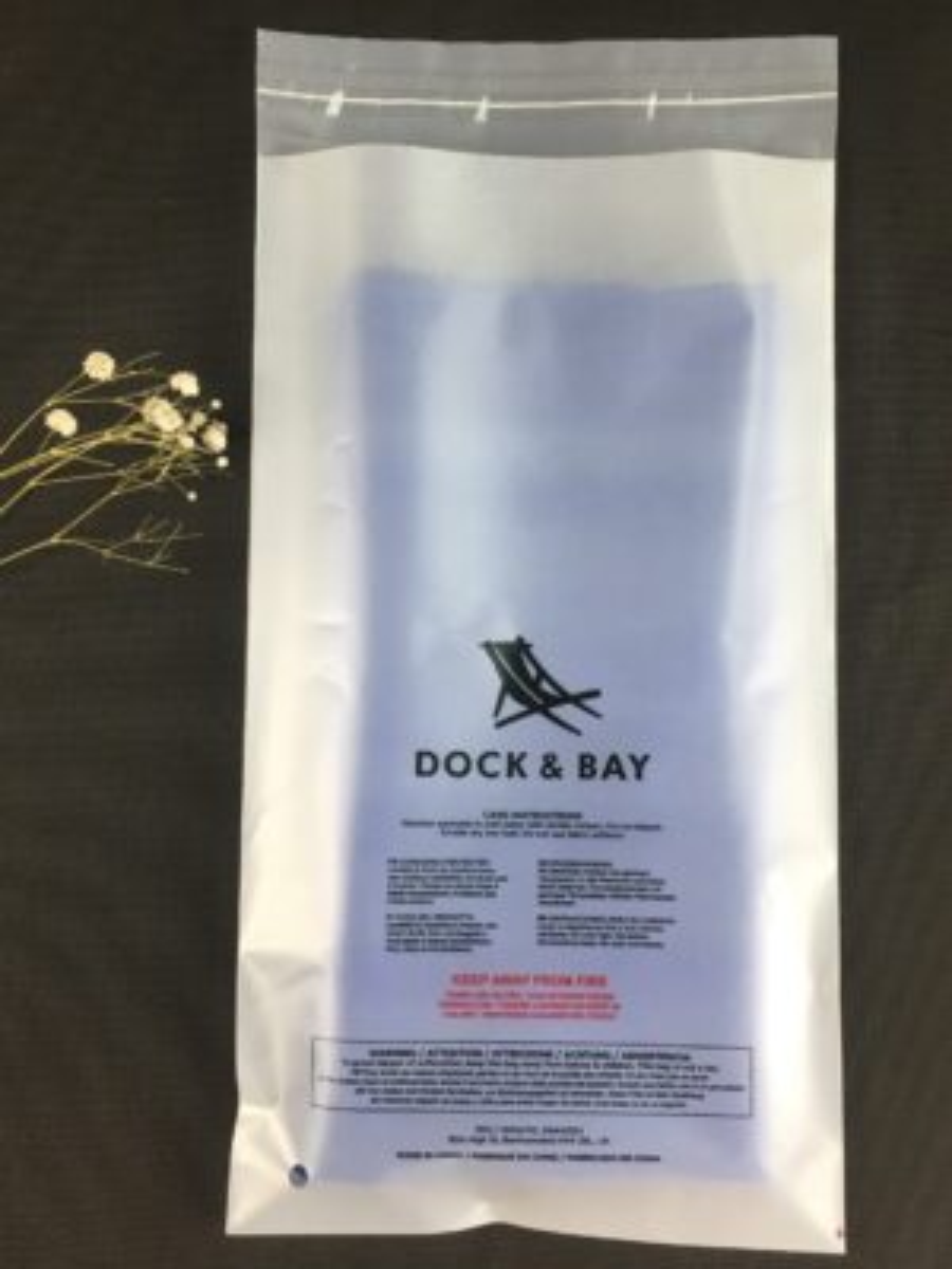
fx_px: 1430
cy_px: 634
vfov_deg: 47.9
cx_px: 476
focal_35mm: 39
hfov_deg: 36.8
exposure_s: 1/33
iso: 50
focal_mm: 4.15
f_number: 2.2
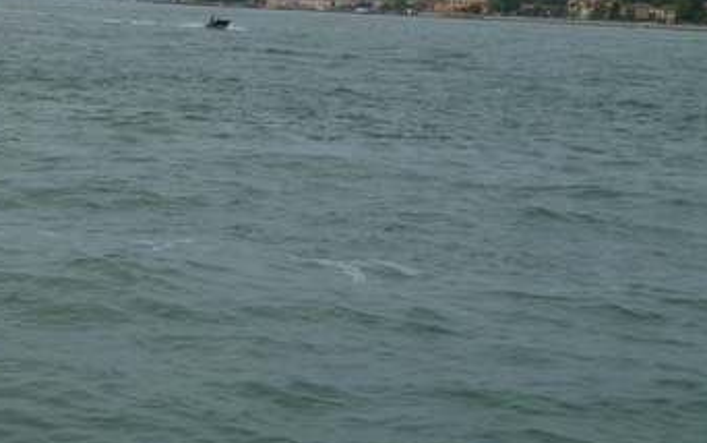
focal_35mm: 93
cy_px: 12
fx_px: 1793
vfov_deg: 13.9
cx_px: 128
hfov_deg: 22.0
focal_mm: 9
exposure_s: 1/1000
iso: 80
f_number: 3.9
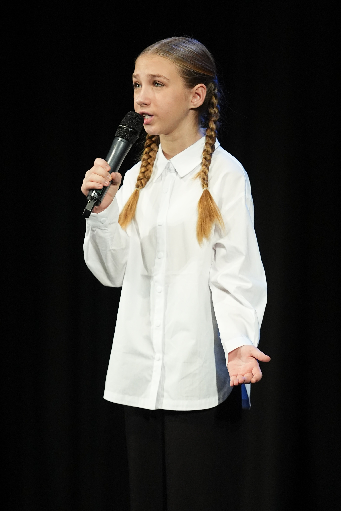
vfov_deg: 6.9
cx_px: 170
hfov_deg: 4.6
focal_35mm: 300
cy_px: 256
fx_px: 4262
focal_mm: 200
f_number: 2.8
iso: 3200
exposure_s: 1/400
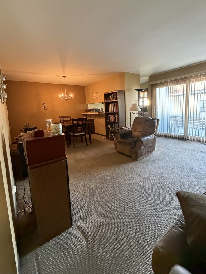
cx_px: 100
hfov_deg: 78.1
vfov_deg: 94.3
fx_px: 127
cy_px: 125
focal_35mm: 16
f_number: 2.2
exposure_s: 1/60
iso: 640
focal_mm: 2.22
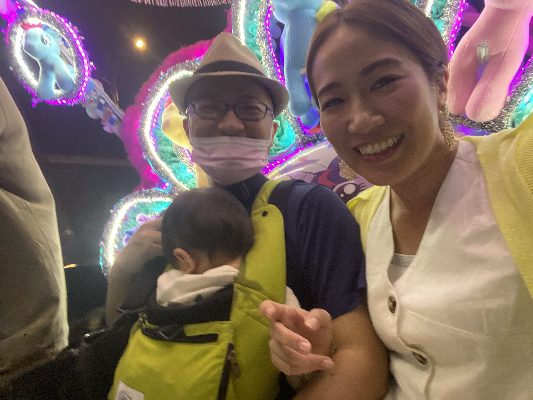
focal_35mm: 23
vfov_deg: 58.9
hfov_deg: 73.9
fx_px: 354
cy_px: 200
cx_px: 266
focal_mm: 2.71
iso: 400
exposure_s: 1/35
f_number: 2.2
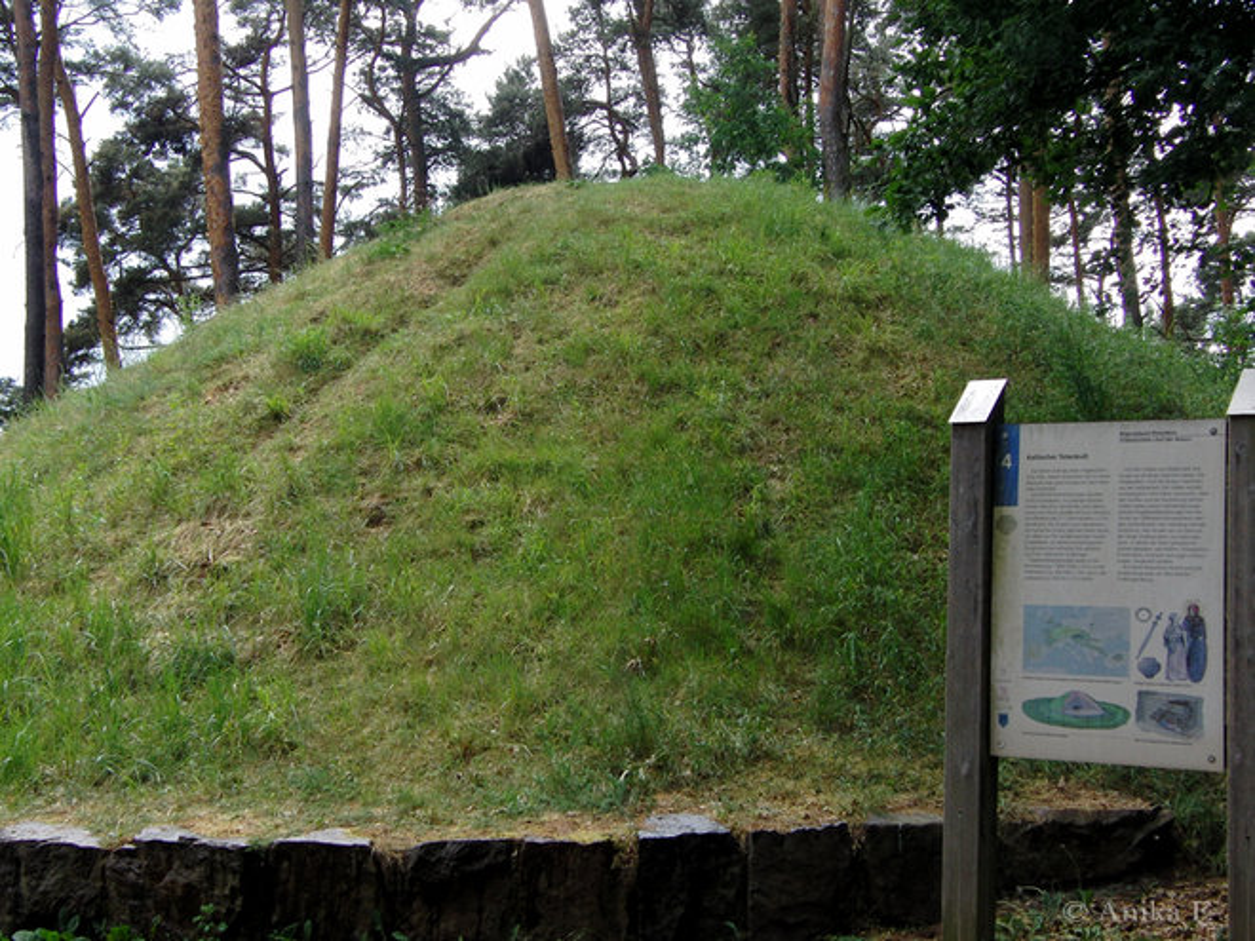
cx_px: 628
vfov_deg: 25.7
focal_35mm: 57
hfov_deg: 33.8
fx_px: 2067
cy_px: 470
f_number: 3.4
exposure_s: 1/250
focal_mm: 10.1
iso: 100
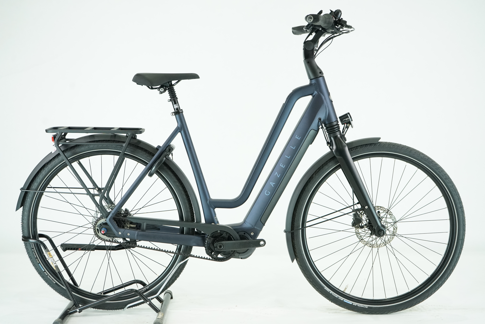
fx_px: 660
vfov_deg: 27.5
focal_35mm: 49
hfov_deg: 40.3
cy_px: 162
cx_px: 242
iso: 2500
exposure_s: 1/200
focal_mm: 49
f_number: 5.6
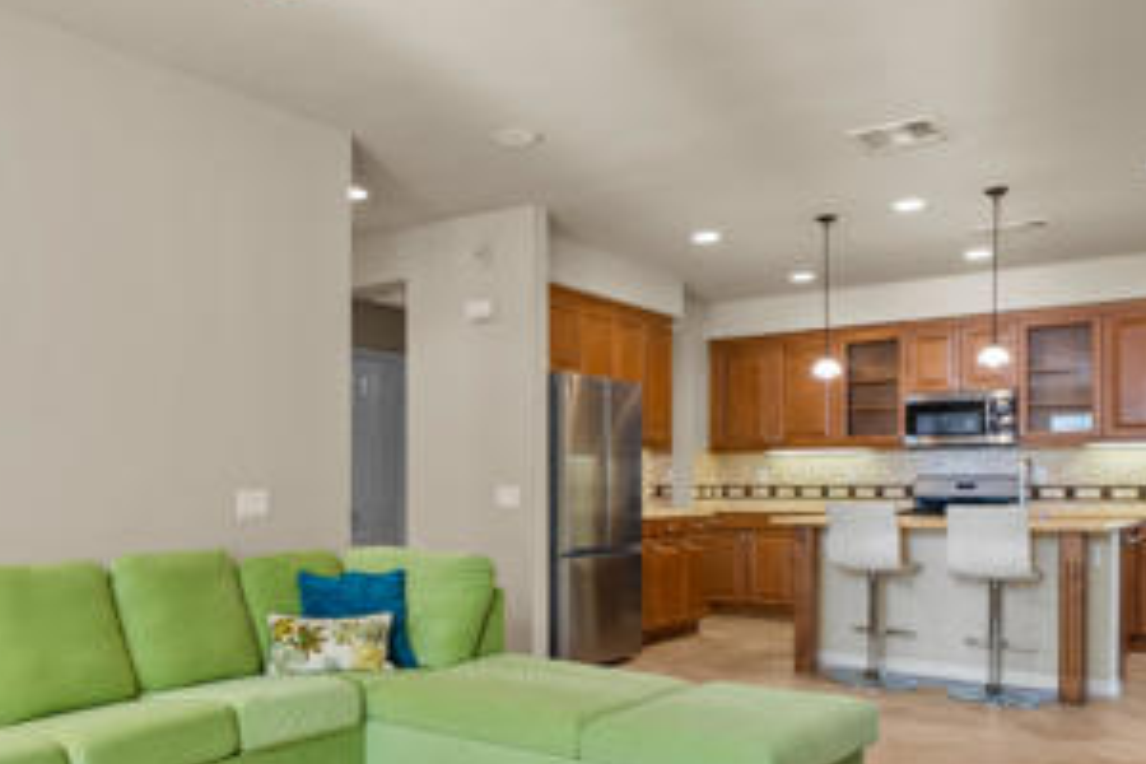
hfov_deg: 58.0
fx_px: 1019
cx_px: 428
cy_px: 487
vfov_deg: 40.8
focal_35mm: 32
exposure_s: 1/1.25
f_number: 9
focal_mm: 15
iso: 250
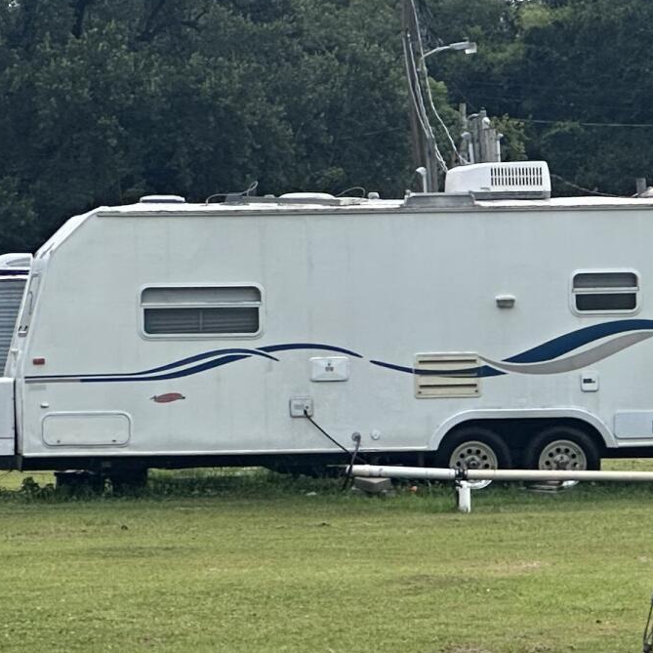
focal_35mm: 305
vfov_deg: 5.7
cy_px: 429
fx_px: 6509
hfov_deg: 5.7
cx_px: 256
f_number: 2.8
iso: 32
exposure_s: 1/213
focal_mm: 9
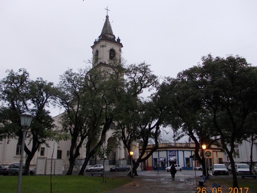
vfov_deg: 44.1
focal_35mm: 32
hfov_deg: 56.7
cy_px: 107
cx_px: 117
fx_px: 237
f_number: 2.7
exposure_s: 1/160
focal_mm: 4
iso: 80
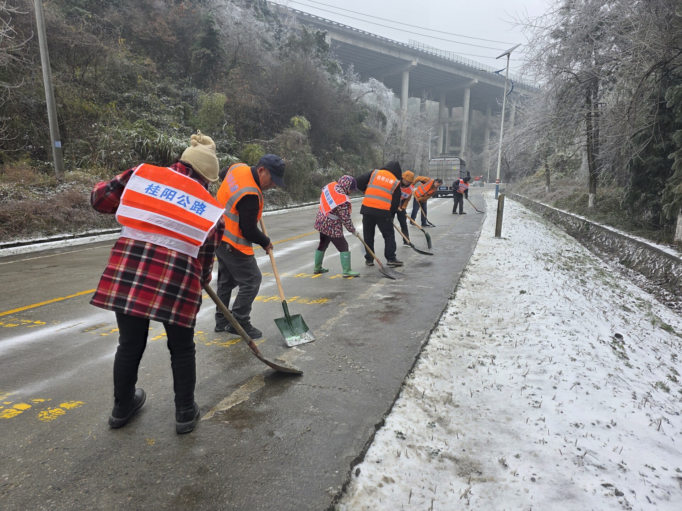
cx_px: 341
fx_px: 453
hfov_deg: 73.9
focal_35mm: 23
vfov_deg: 58.9
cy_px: 256
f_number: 1.7
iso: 50
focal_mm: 6.3
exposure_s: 1/180
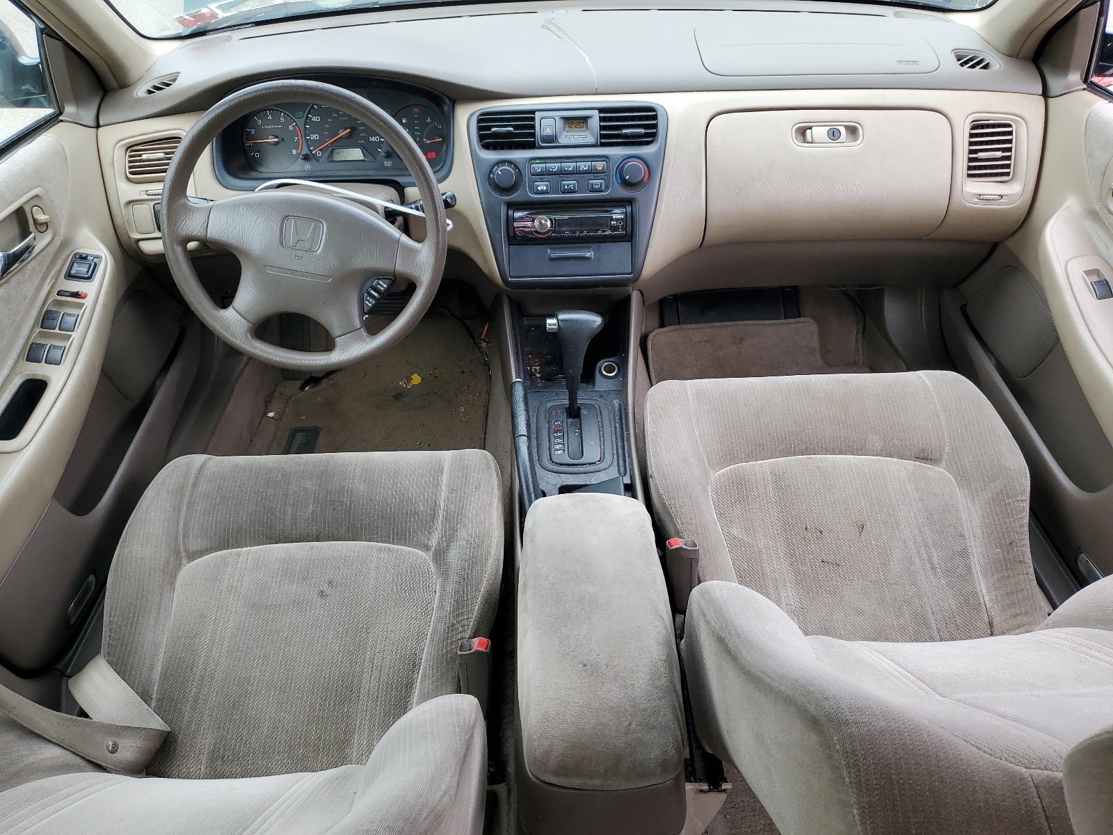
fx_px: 836
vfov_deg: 53.1
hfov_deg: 67.3
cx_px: 556
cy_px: 418
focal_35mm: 26
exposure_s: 1/294
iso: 50
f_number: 1.5
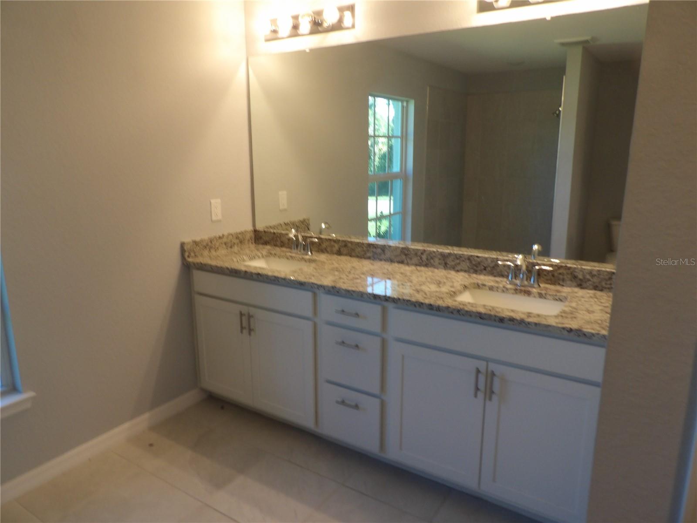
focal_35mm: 24
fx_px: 483
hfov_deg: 71.6
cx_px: 348
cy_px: 262
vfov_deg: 56.8
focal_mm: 4.3
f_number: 3.2
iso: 129
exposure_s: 1/33
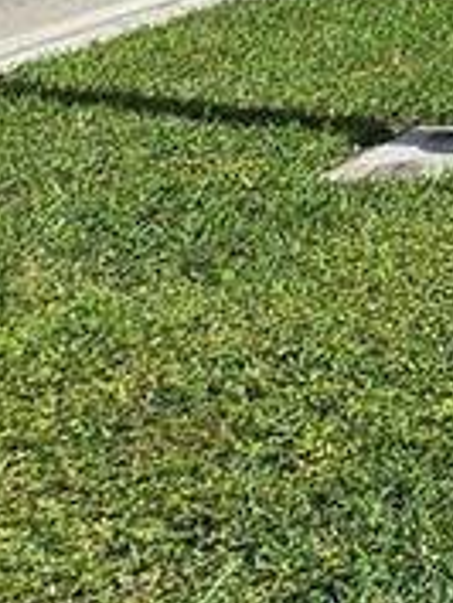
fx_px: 1534
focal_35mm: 88
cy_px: -511
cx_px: 1519
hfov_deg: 9.9
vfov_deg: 17.6
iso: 50
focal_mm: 2.2
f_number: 2.2
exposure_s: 1/3390
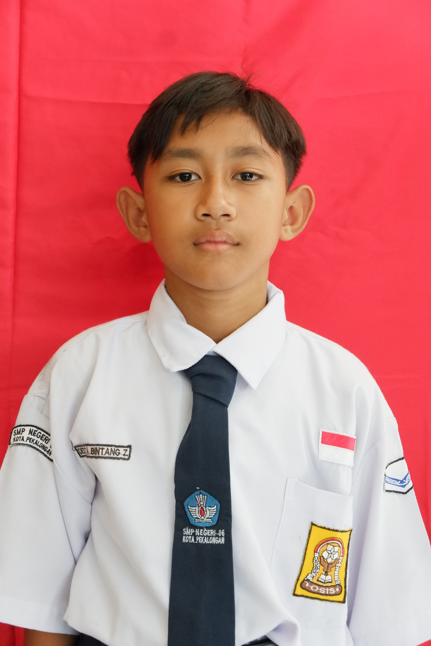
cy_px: 323
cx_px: 216
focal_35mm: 75
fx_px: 1347
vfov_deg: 27.0
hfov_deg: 18.2
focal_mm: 50
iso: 3200
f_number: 5.6
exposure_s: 1/34
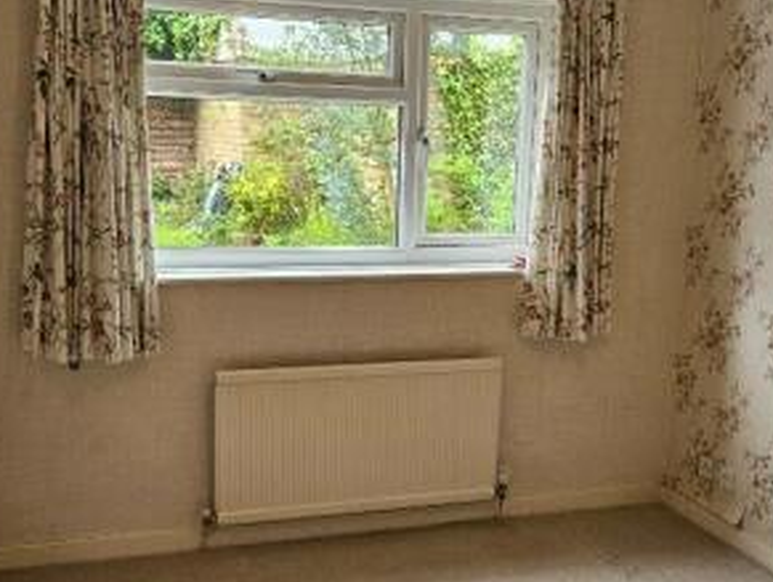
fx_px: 1028
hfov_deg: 41.2
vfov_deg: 31.5
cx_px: 394
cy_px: 360
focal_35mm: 46
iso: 100
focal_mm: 5.4
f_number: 1.8
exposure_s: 1/100
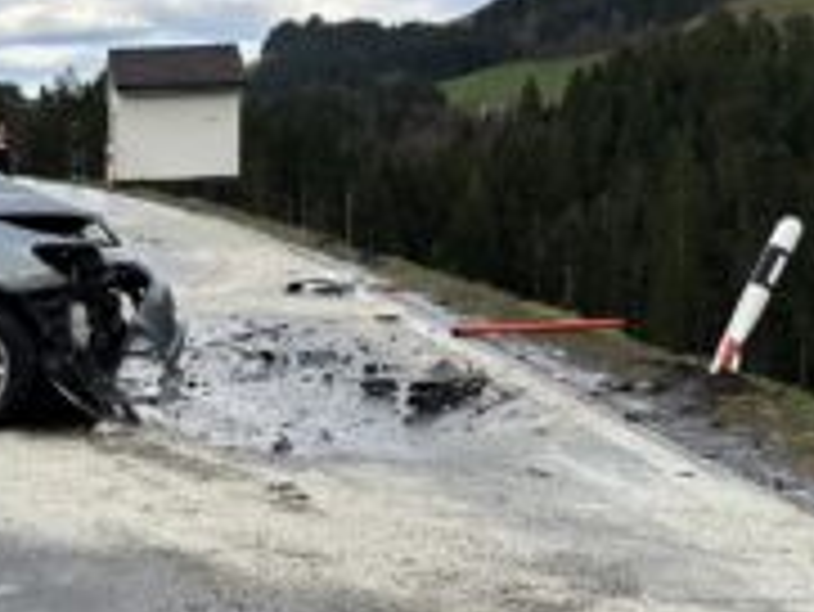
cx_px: -36
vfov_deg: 20.8
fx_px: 1647
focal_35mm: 70
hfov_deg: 26.0
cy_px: 472
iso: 80
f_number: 1.78
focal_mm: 6.86
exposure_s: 1/864
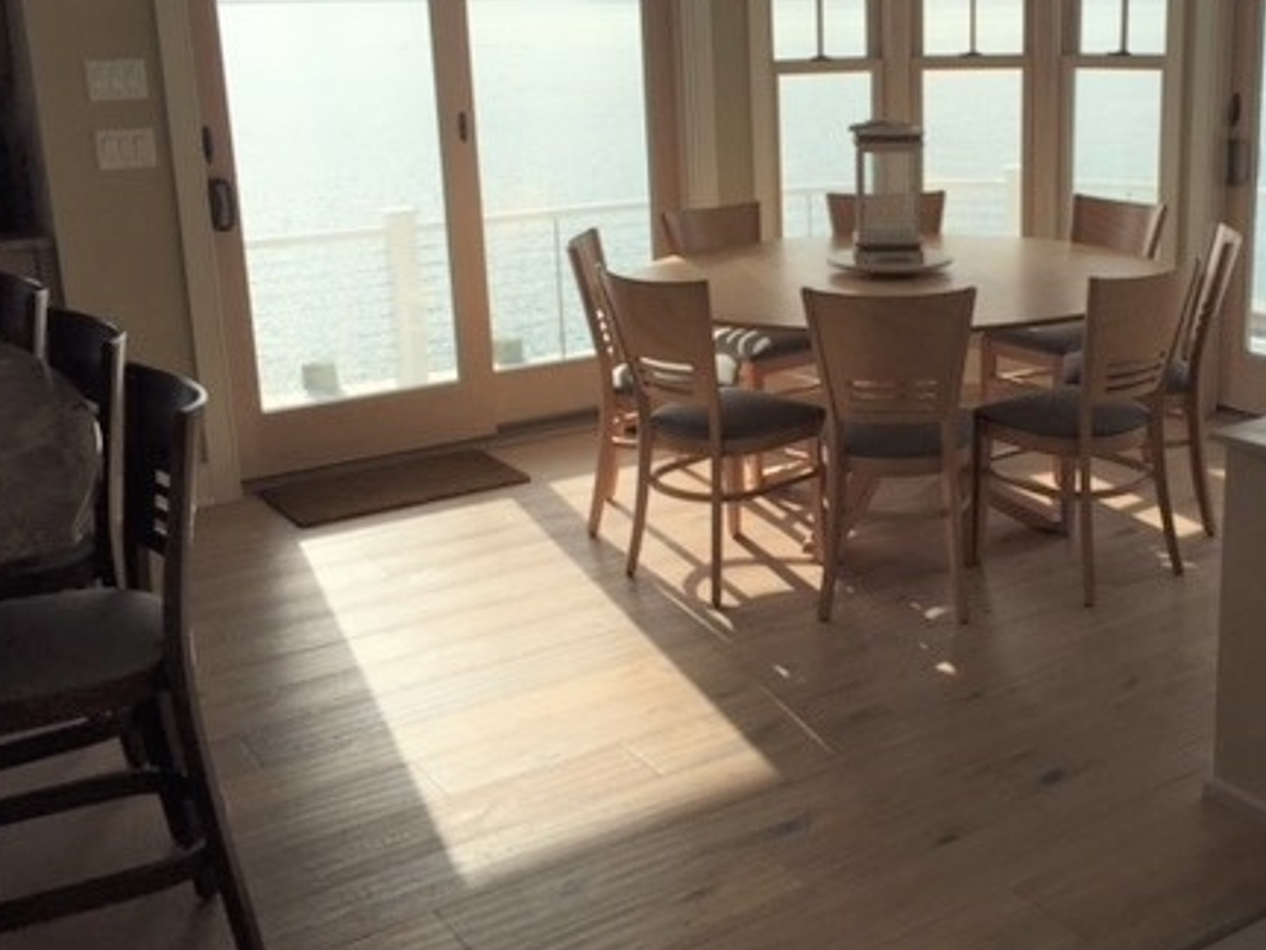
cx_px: 850
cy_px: 378
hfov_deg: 43.2
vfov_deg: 33.5
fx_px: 1573
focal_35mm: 43
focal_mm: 4.15
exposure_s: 1/1464
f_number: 2.2
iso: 32
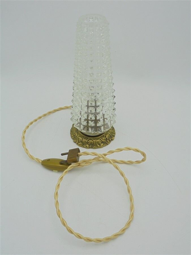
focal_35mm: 34
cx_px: 96
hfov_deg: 41.8
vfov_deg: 54.0
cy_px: 128
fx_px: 250
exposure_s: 1/100
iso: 100
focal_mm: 6.1
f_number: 4
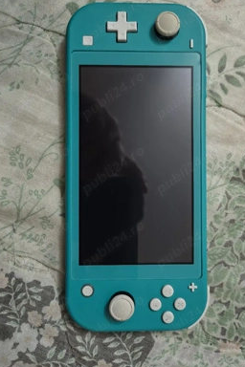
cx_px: 132
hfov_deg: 49.5
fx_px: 265
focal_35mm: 26
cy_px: 182
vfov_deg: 69.4
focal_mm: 5.56
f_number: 1.8
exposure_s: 1/33.3
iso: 2938
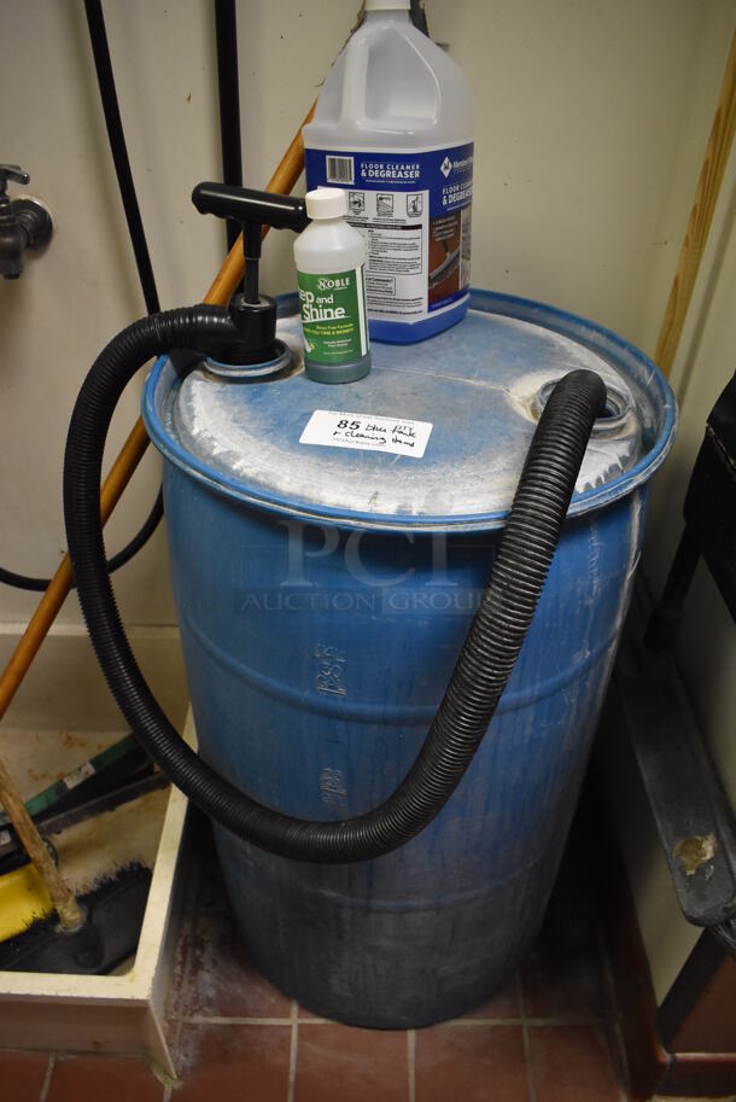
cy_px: 551
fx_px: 827
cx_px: 368
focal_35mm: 27
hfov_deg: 48.0
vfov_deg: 67.3
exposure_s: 1/125
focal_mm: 18
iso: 2500
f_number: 3.5
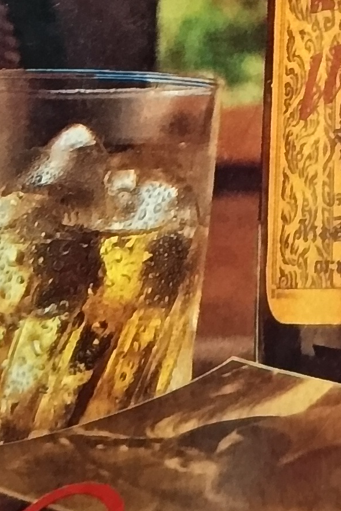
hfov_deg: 12.0
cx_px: 307
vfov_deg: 17.1
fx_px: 1606
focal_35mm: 113
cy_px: -140
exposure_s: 1/20
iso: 1746
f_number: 1.7
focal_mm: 5.31
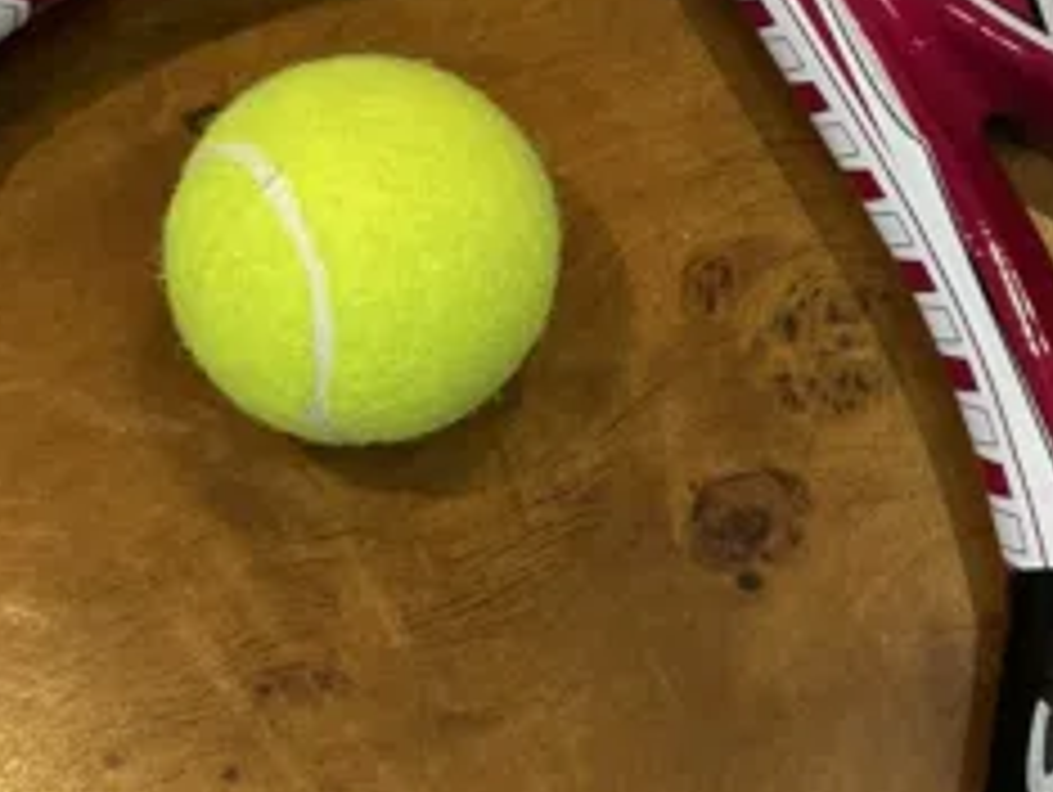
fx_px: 2162
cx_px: 792
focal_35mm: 71
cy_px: -36
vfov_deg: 20.0
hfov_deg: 27.0
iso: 100
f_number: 1.5
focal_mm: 5.7
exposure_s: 1/50
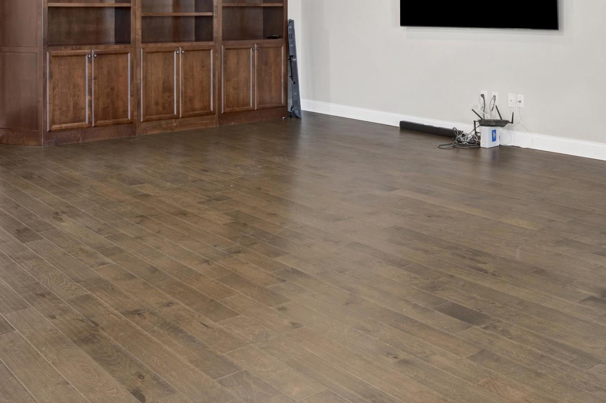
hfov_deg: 44.4
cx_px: 352
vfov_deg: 28.7
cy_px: 3
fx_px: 740
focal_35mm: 44
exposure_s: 1/3
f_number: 11
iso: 200
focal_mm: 20
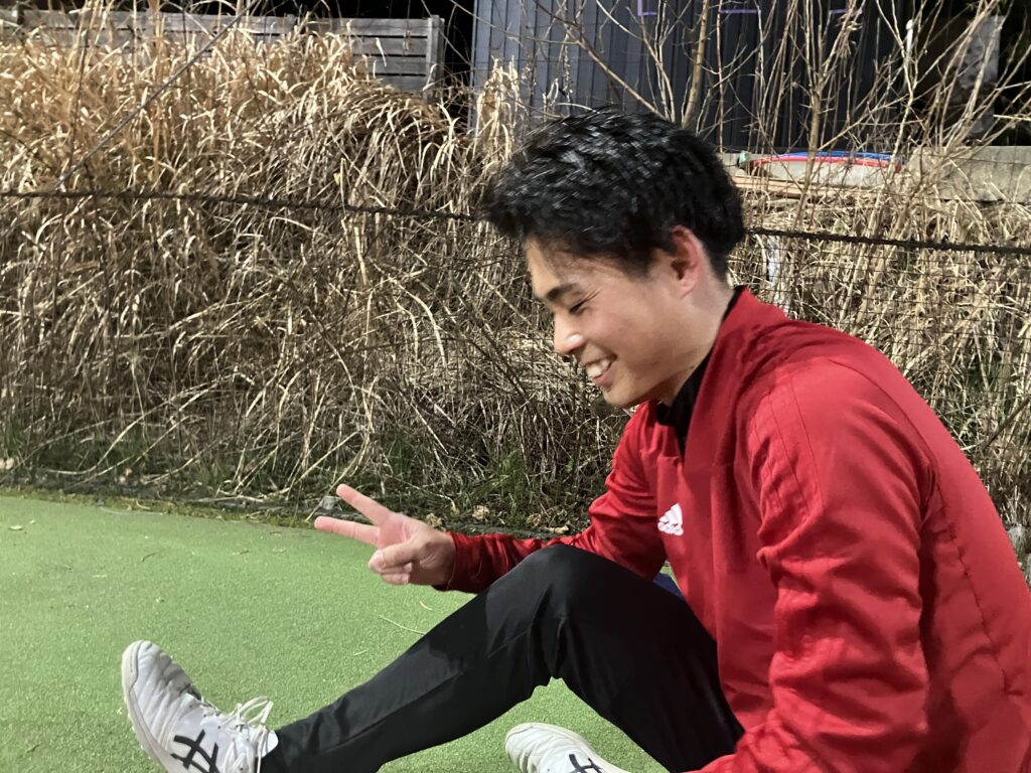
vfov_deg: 49.7
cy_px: 386
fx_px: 834
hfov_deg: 63.4
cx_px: 516
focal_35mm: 28
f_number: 1.8
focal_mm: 3.99
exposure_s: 1/26
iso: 640
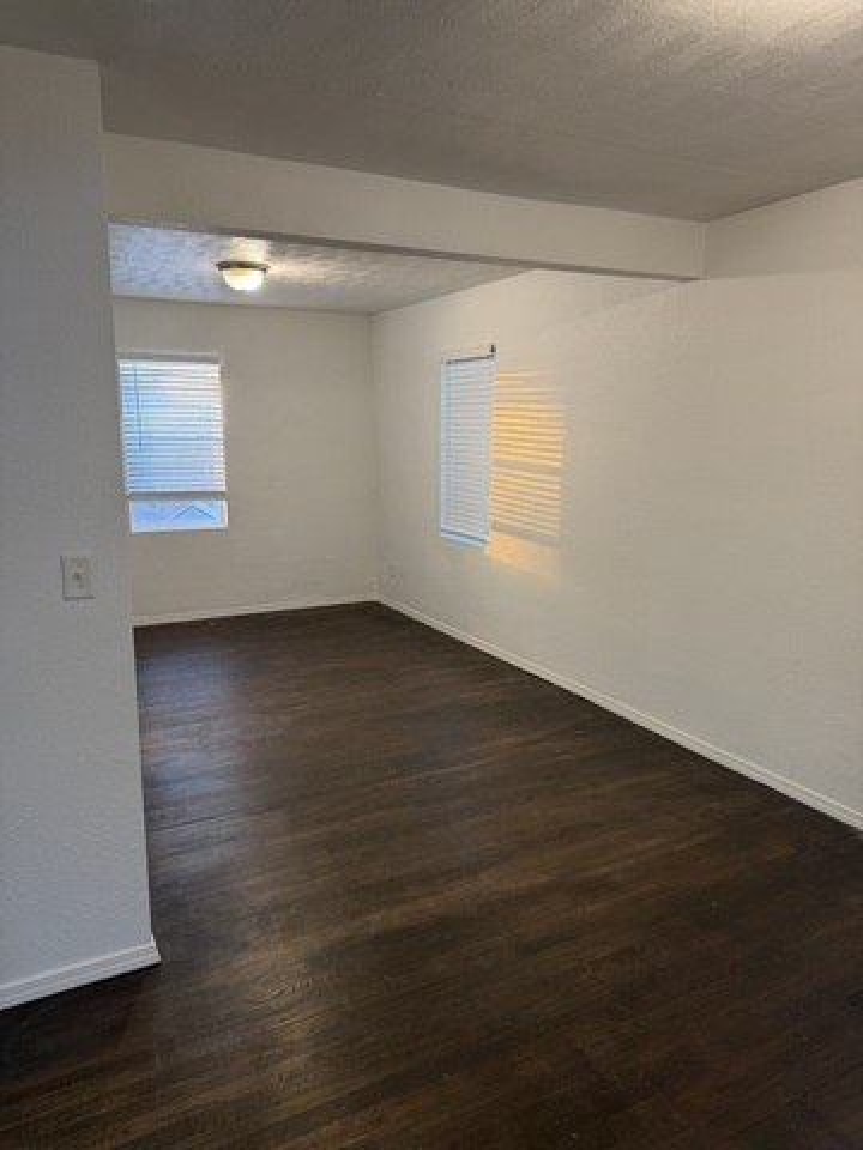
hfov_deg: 56.8
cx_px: 432
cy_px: 575
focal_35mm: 24
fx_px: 798
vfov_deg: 71.6
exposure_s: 1/60
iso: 160
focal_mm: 6.76
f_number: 1.78
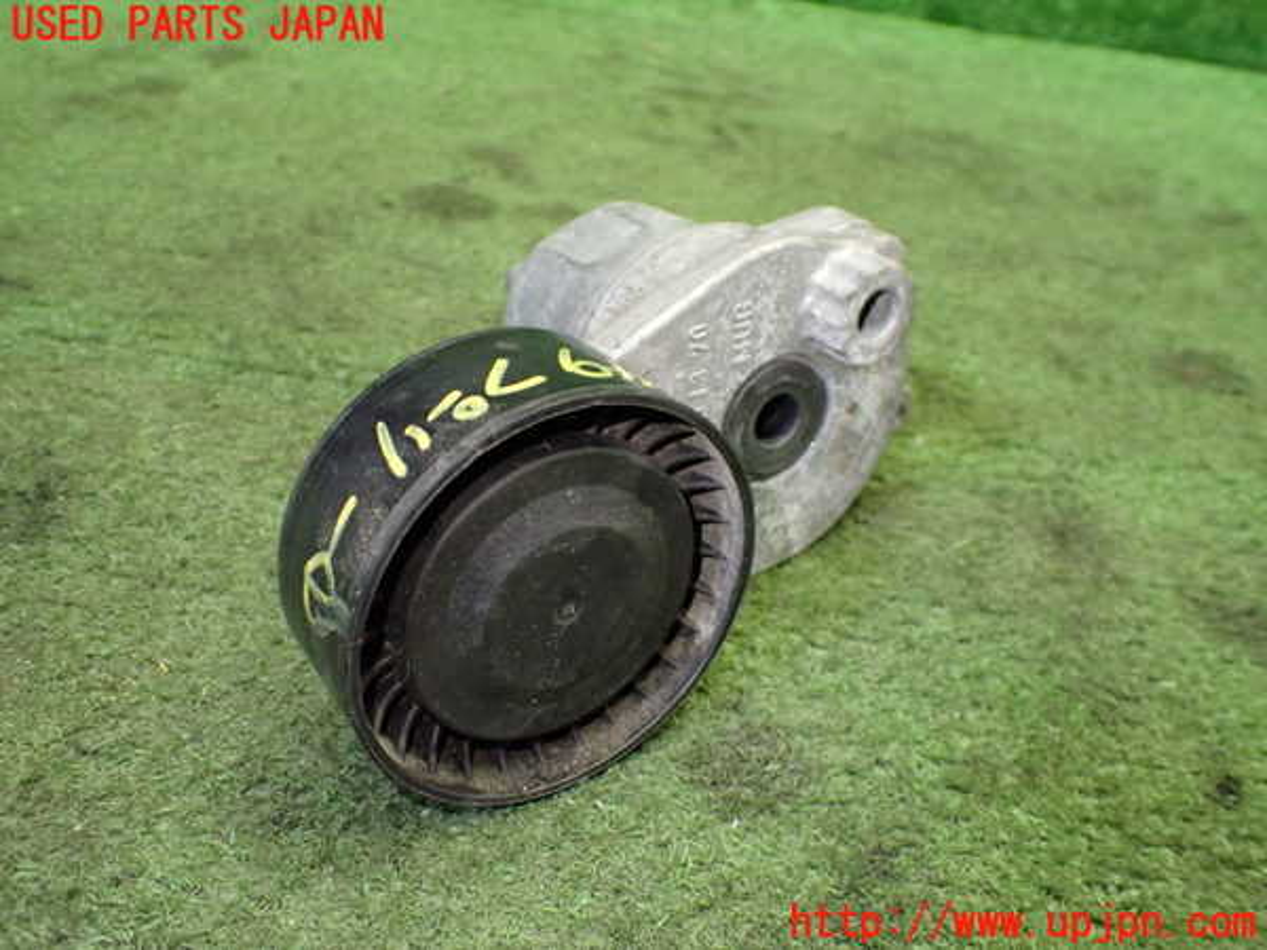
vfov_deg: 46.8
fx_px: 1098
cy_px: 475
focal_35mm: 30
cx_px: 634
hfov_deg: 60.0
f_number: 2.3
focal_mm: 5.4
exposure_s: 1/125
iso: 800
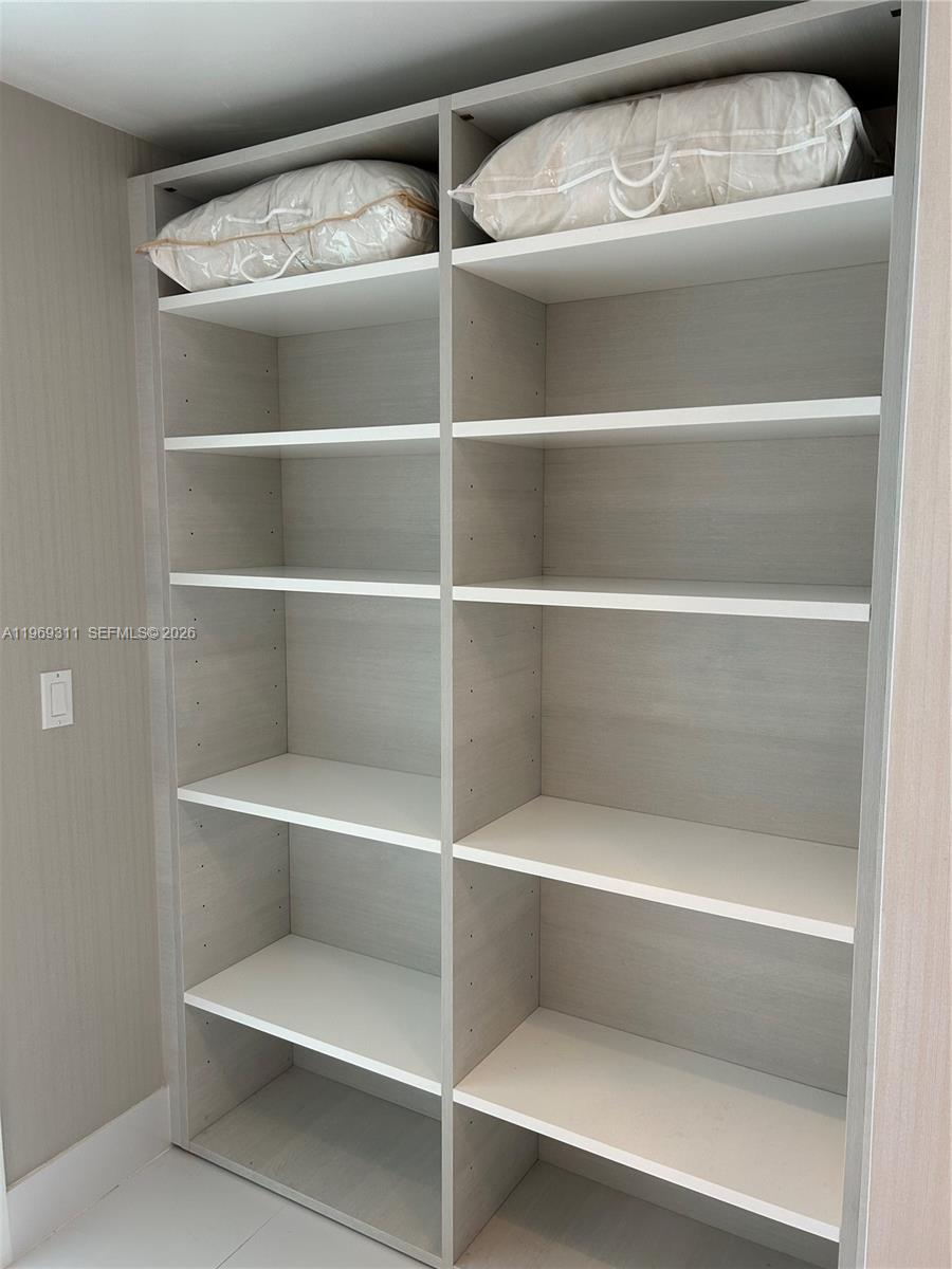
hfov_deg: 53.1
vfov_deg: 67.3
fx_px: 953
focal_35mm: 26
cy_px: 634
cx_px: 476
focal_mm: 5.7
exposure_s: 1/60
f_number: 1.5
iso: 100
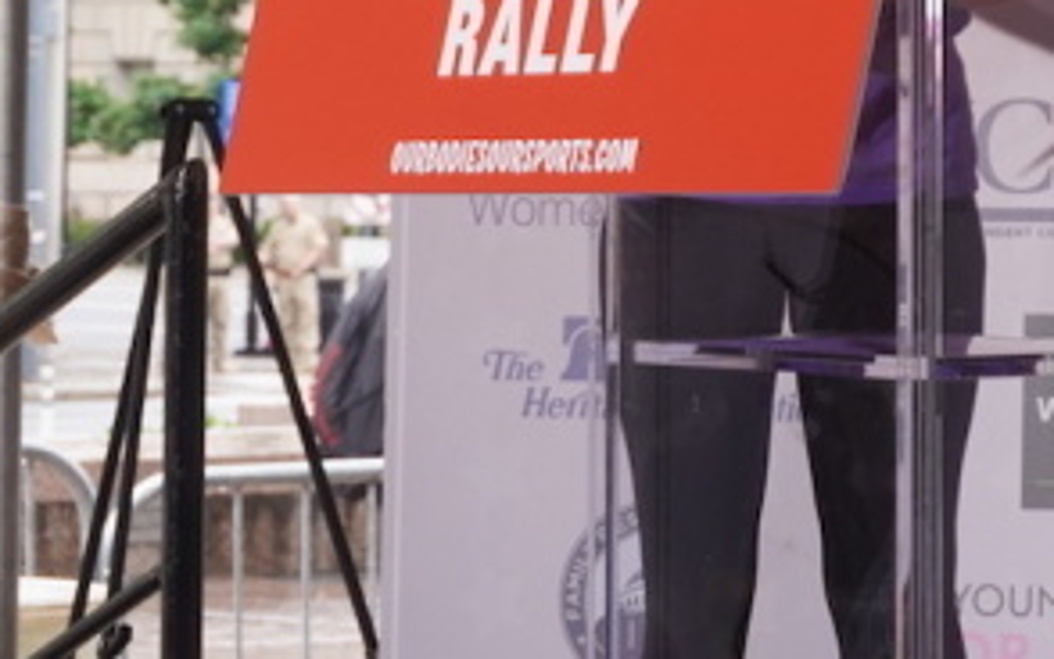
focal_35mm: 221
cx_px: 1430
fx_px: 6351
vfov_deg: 5.9
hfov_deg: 9.3
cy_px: -294
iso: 320
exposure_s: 1/160
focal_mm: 50
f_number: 5.6
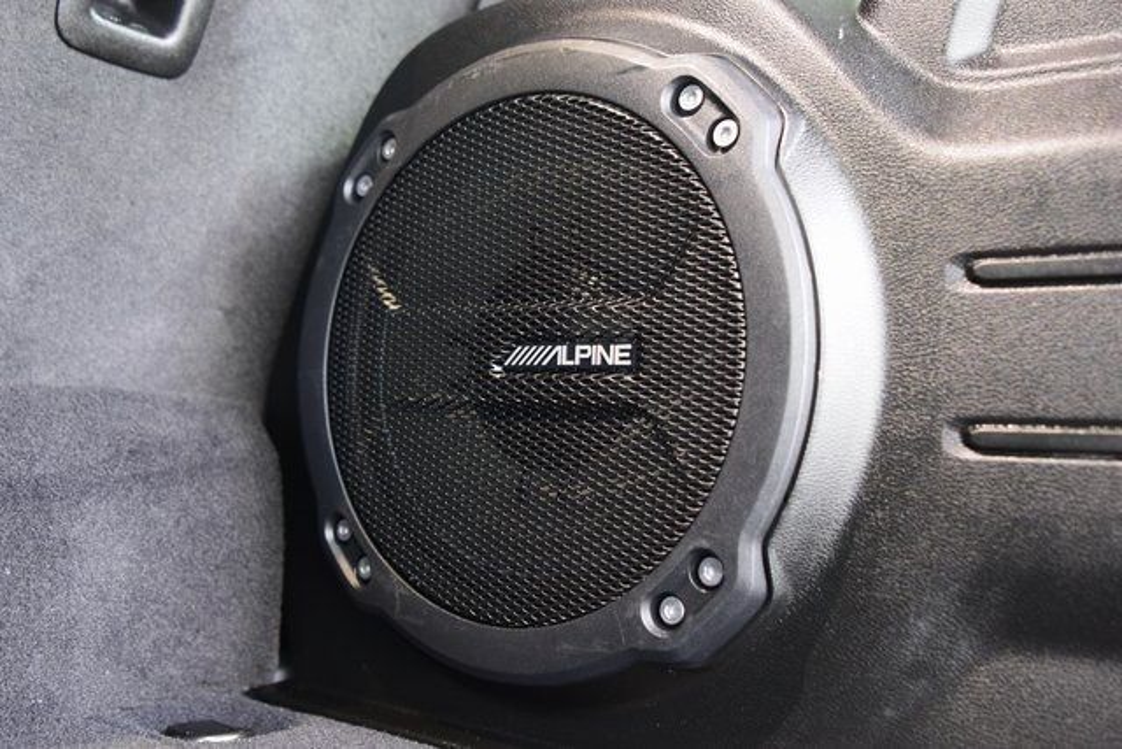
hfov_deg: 53.1
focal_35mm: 36
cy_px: 374
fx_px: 1122
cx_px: 561
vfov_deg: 36.9
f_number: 2.8
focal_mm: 24
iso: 1600
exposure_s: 1/2.5
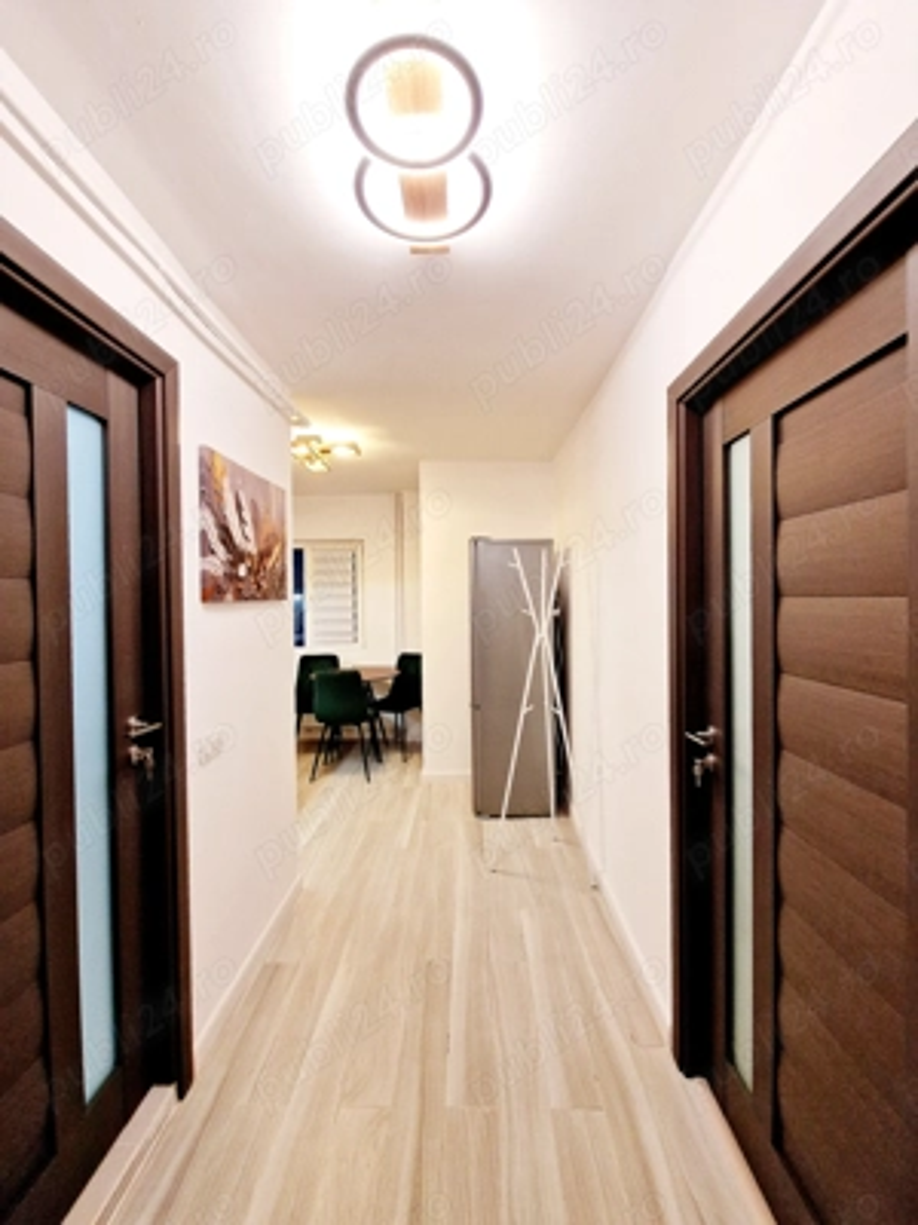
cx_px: 459
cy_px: 612
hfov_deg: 89.9
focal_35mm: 13
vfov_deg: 106.2
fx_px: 460
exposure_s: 1/100
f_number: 2.2
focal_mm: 2.2
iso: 100
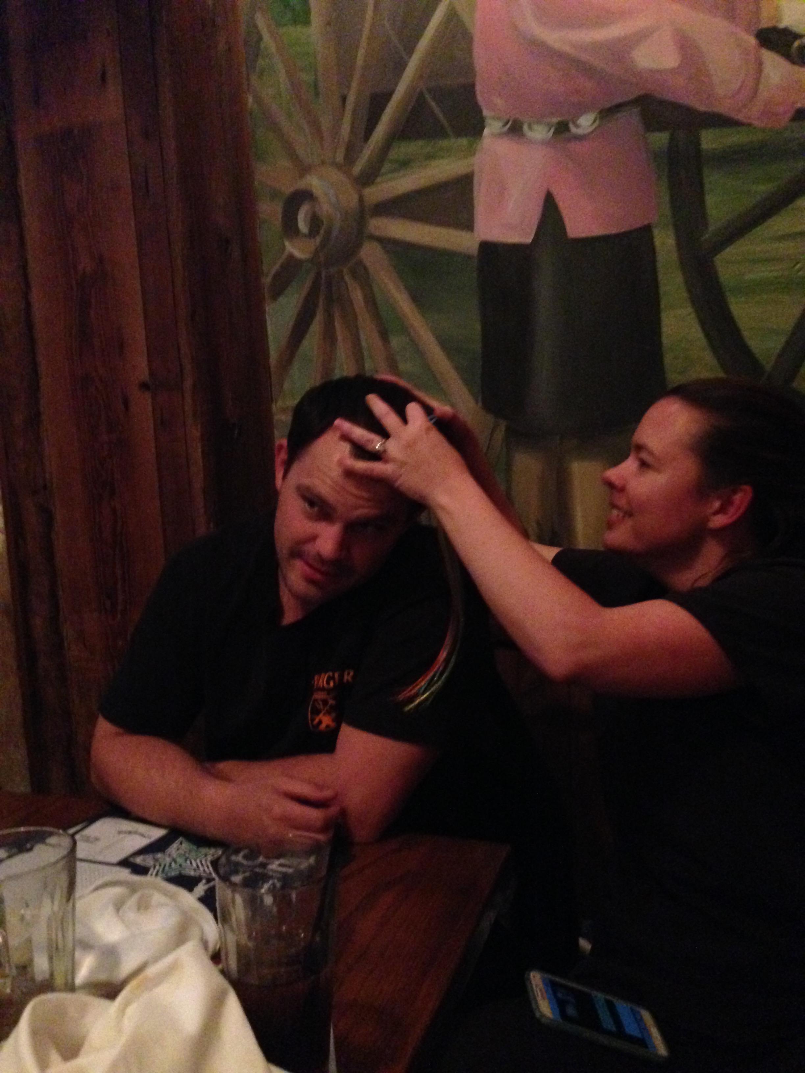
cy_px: 536
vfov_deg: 55.4
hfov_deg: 42.9
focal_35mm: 33
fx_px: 1023
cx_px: 402
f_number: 2.4
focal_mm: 4.12
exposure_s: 1/15
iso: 800
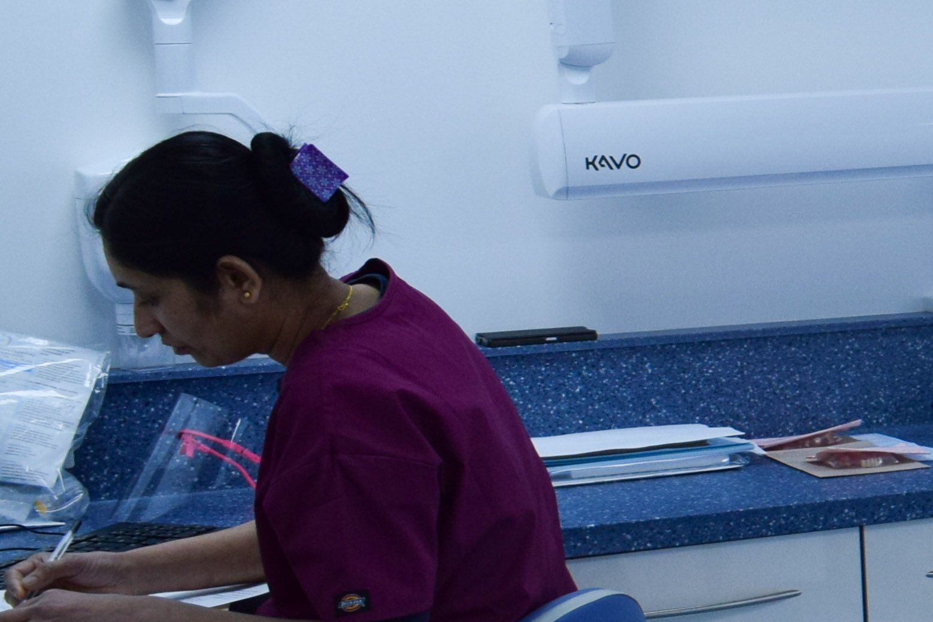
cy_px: 374
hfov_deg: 16.8
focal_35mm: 104
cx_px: 1605
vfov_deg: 13.2
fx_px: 2695
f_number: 6.3
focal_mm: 18
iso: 400
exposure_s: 1/160
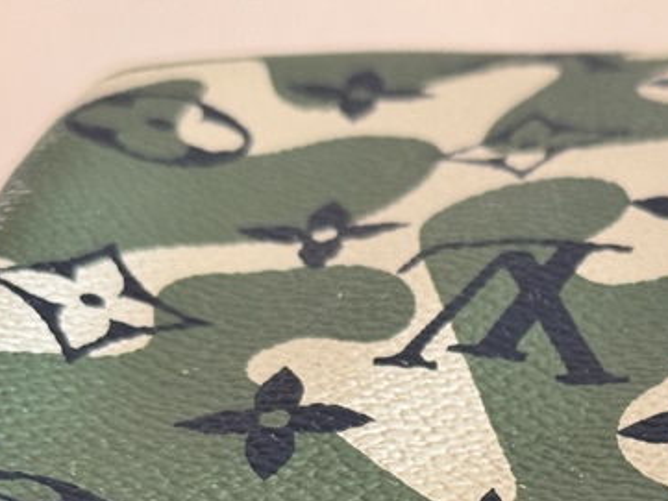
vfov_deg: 10.8
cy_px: 697
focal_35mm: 134
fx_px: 2587
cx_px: 707
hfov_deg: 14.4
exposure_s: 1/50
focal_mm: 6.76
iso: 200
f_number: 1.78
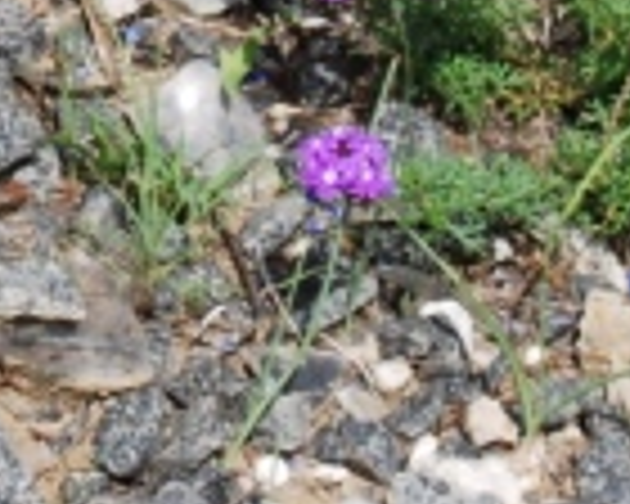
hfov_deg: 4.1
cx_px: -531
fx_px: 8679
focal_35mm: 465
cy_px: -1024
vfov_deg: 3.3
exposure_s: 1/250
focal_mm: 45
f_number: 8
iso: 100
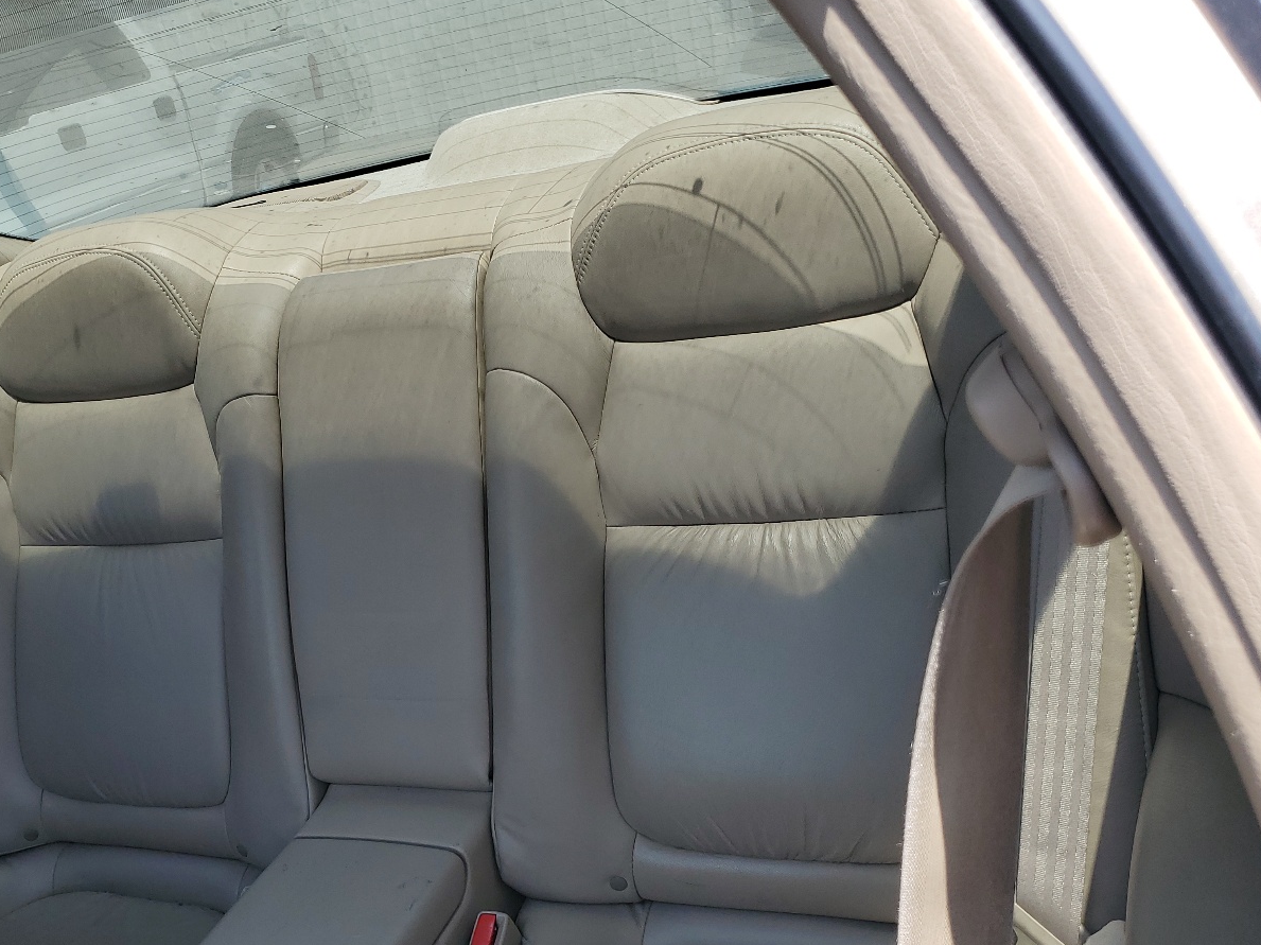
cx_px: 504
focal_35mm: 35
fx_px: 1275
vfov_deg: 40.6
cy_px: 548
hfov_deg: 52.3
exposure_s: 1/500
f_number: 1.5
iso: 50
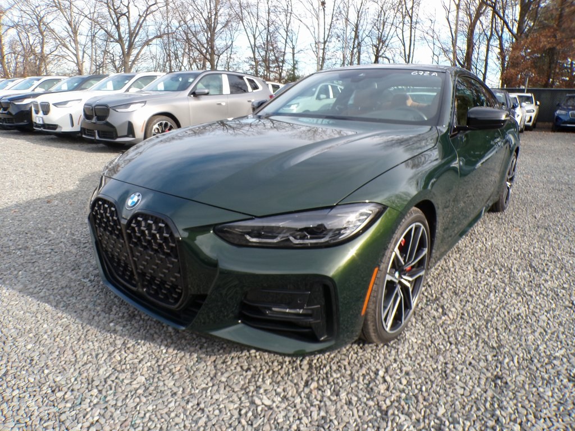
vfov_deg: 56.8
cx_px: 288
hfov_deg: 71.6
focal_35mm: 24
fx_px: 399
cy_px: 216
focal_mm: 4.3
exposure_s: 1/160
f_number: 4.4
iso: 100
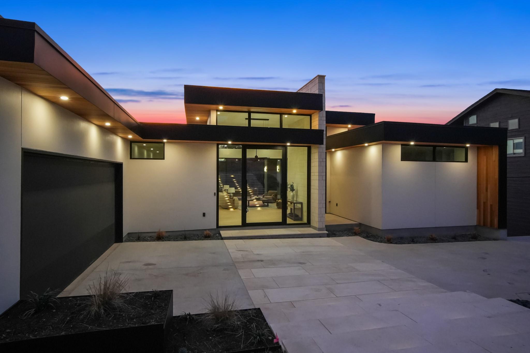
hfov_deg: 86.9
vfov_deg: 64.5
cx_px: 265
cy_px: 176
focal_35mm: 19
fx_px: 280
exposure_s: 1/50
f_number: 10
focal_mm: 13
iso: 4000
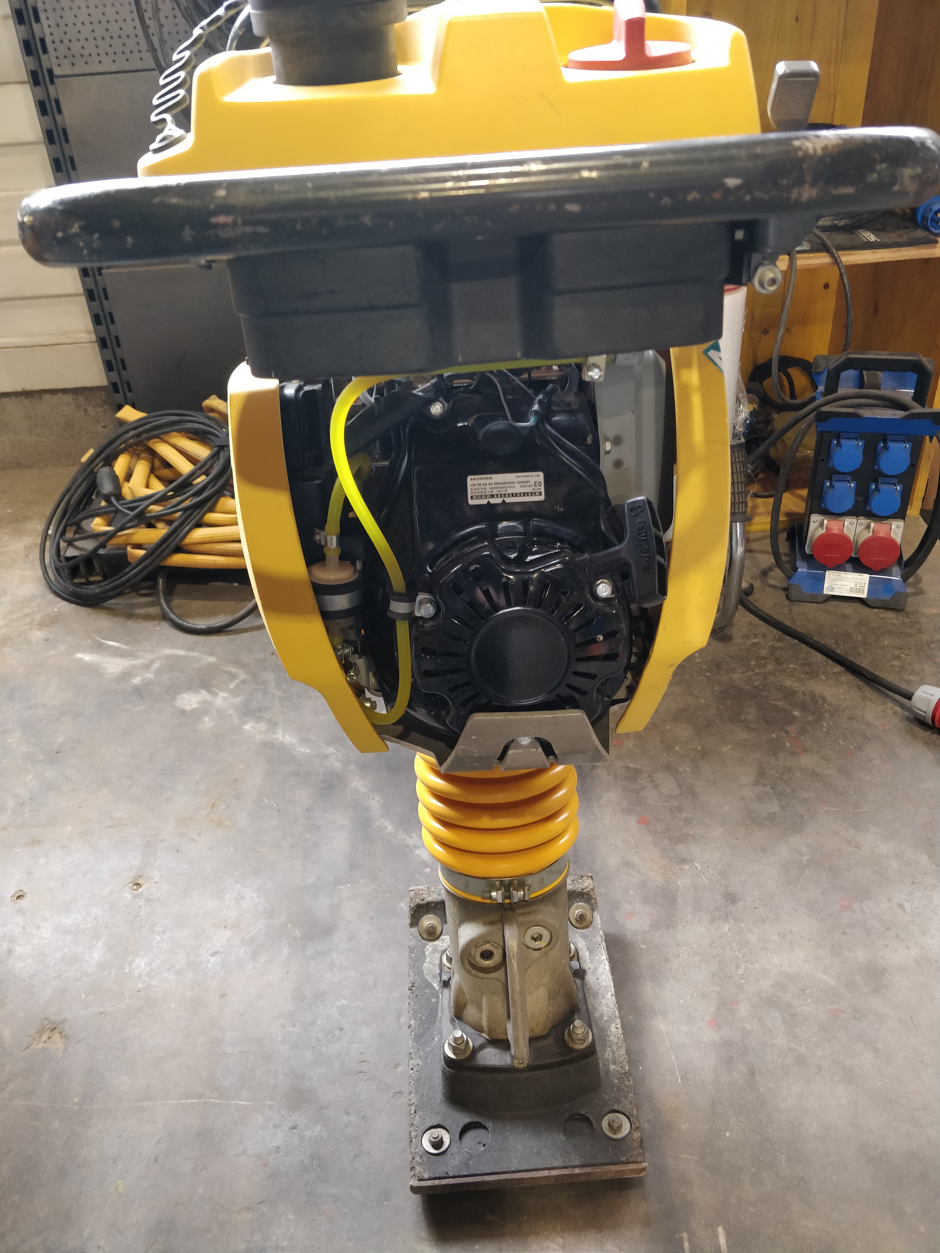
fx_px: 869
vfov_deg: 71.6
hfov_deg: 56.8
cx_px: 470
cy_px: 626
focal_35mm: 24
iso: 500
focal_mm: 4.1
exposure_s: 1/50
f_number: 1.7
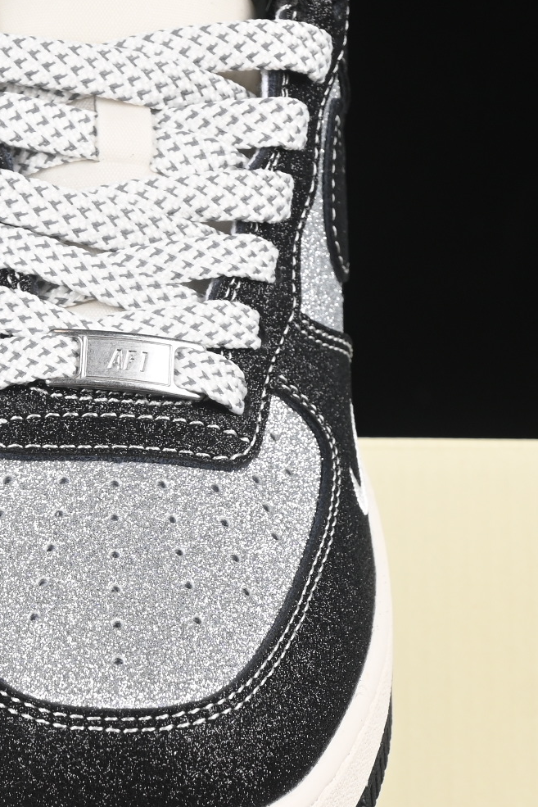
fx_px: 4750
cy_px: 474
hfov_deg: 6.4
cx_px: -126
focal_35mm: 212
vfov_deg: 9.7
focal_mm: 50
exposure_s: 1/60
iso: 160
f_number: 6.3
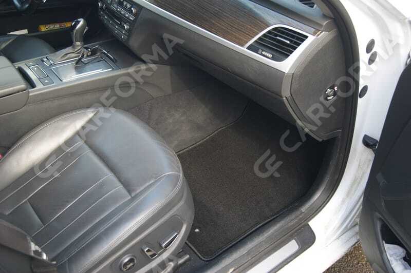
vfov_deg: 36.8
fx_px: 411
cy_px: 136
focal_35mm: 36
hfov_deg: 53.2
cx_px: 206
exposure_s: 1/40
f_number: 4
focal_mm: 24
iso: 125
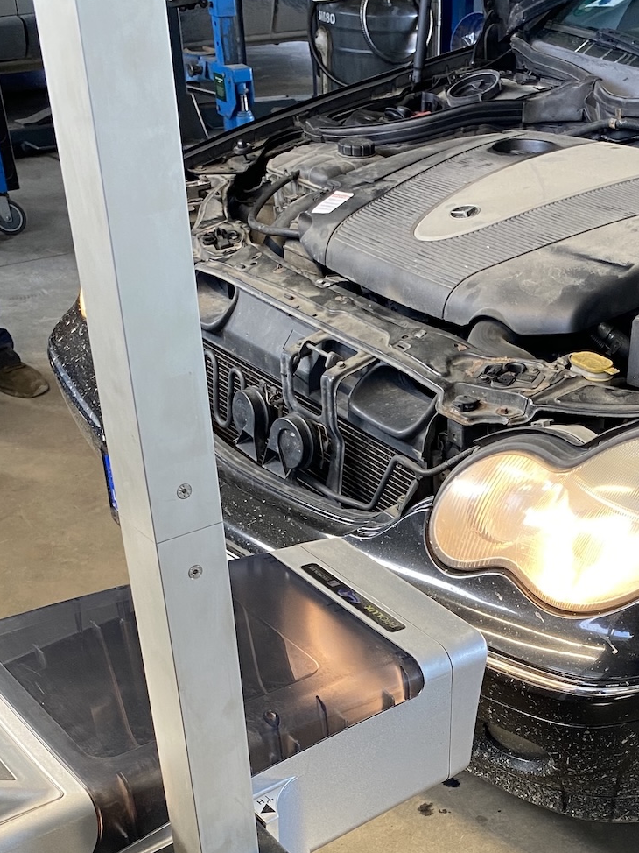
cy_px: 706
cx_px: 488
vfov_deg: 37.3
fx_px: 1207
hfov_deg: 29.2
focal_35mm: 49
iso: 125
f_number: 1.8
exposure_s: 1/60
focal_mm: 4.25
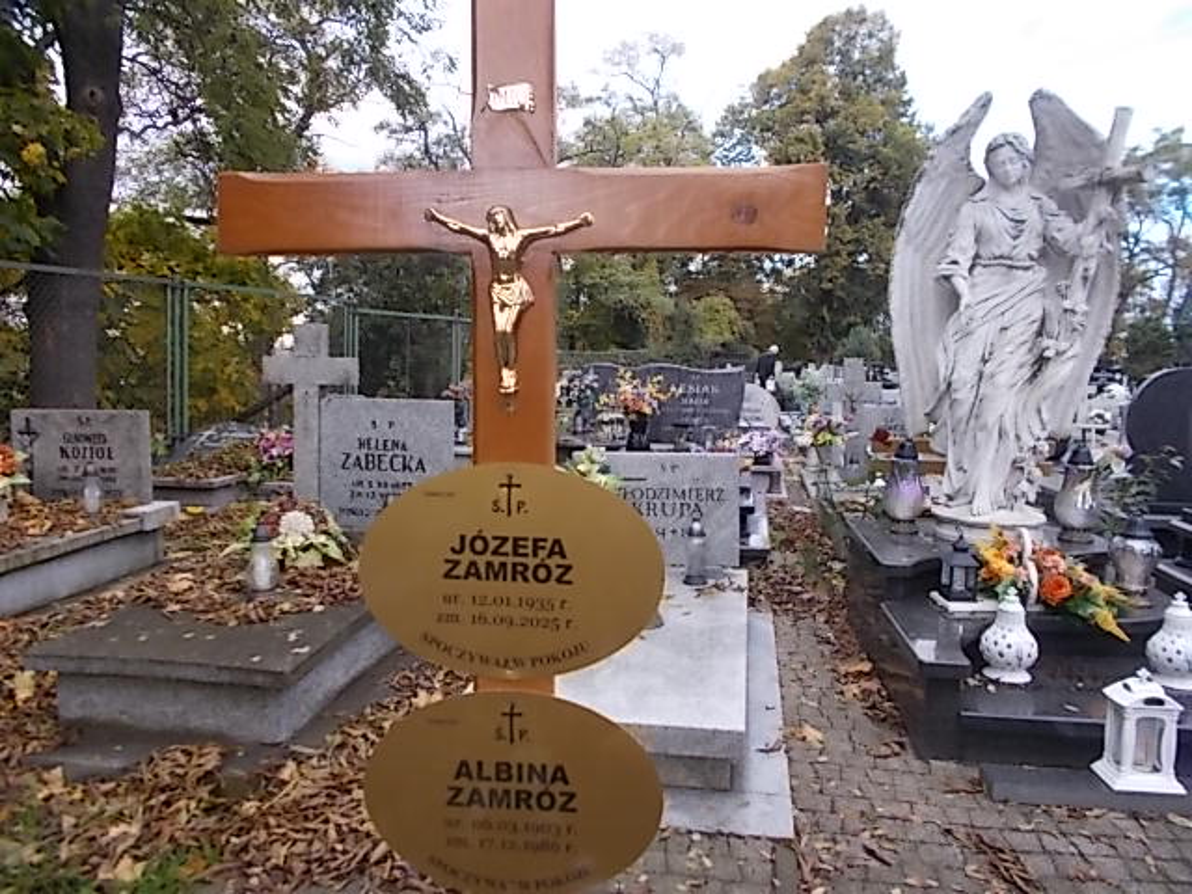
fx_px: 895
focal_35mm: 26
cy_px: 447
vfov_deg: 53.1
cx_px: 596
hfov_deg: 67.3
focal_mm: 4.6
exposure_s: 1/160
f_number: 3.2
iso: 80
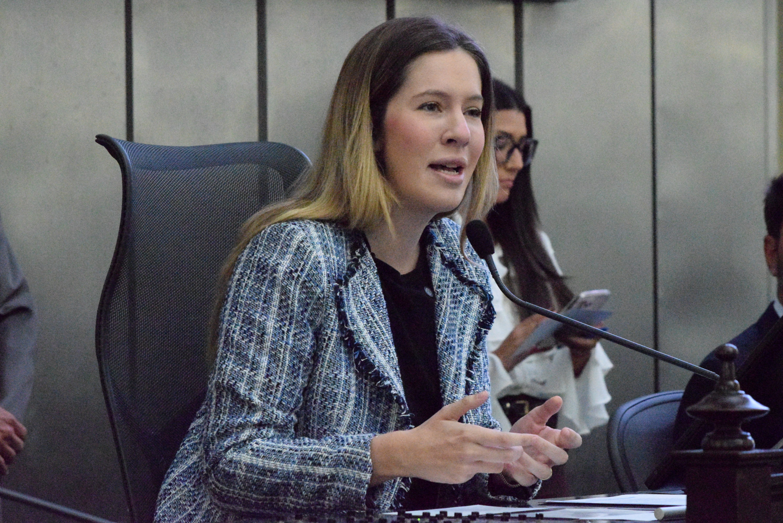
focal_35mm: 188
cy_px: 262
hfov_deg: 11.0
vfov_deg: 7.3
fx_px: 4081
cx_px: 392
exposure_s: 1/400
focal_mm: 125
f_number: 8
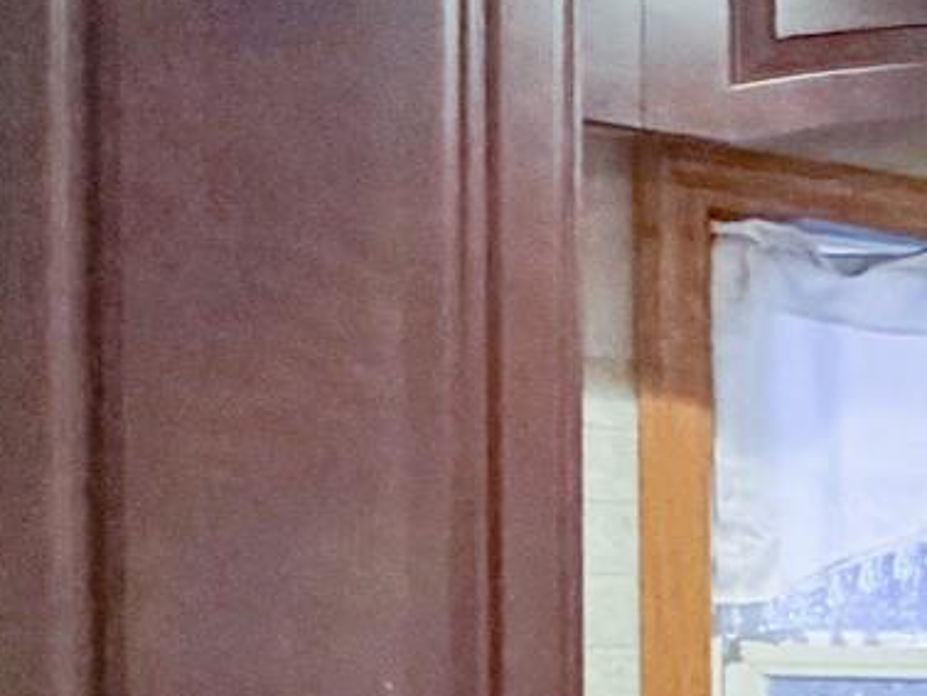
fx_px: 2036
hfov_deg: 14.1
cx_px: 2363
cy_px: 969
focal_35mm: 76
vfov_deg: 17.8
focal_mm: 2.22
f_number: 2.2
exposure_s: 1/60
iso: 400
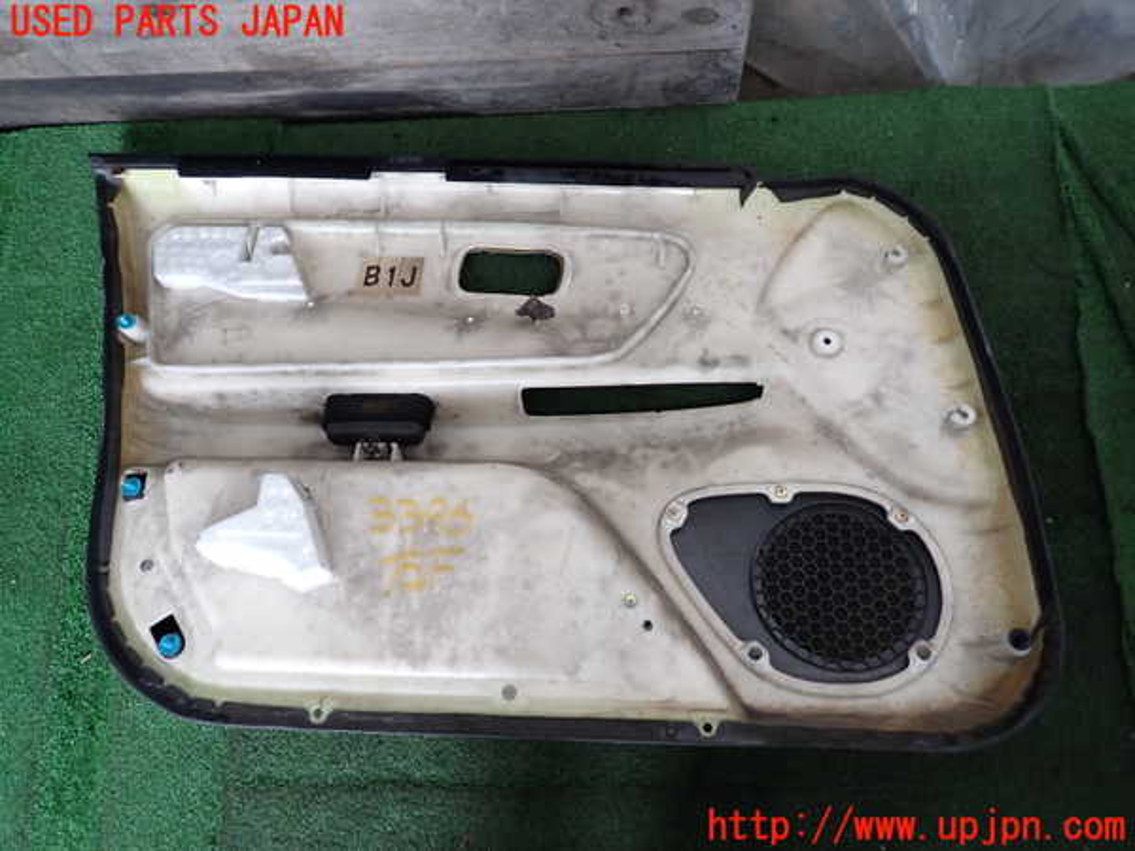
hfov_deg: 69.4
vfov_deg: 54.9
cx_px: 568
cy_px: 426
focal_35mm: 25
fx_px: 820
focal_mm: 4.5
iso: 200
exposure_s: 1/30
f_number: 2
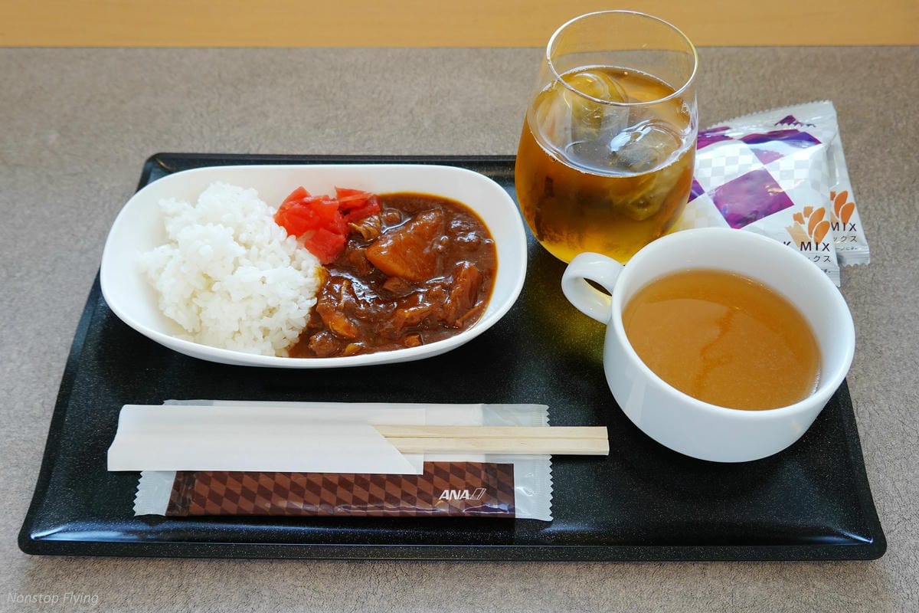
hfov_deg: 58.7
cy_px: 306
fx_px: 817
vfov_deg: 41.1
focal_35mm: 32
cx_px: 460
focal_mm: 11.76
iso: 320
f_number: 3.5
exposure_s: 1/40
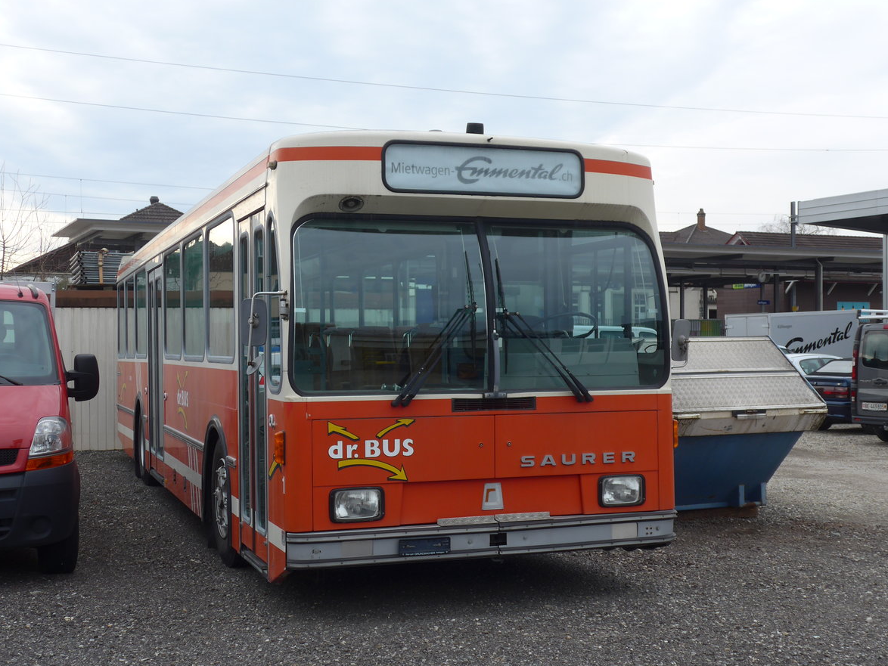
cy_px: 336
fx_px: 1206
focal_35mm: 47
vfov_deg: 30.9
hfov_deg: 40.4
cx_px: 435
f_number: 3
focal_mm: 9.5
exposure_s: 1/800
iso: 80
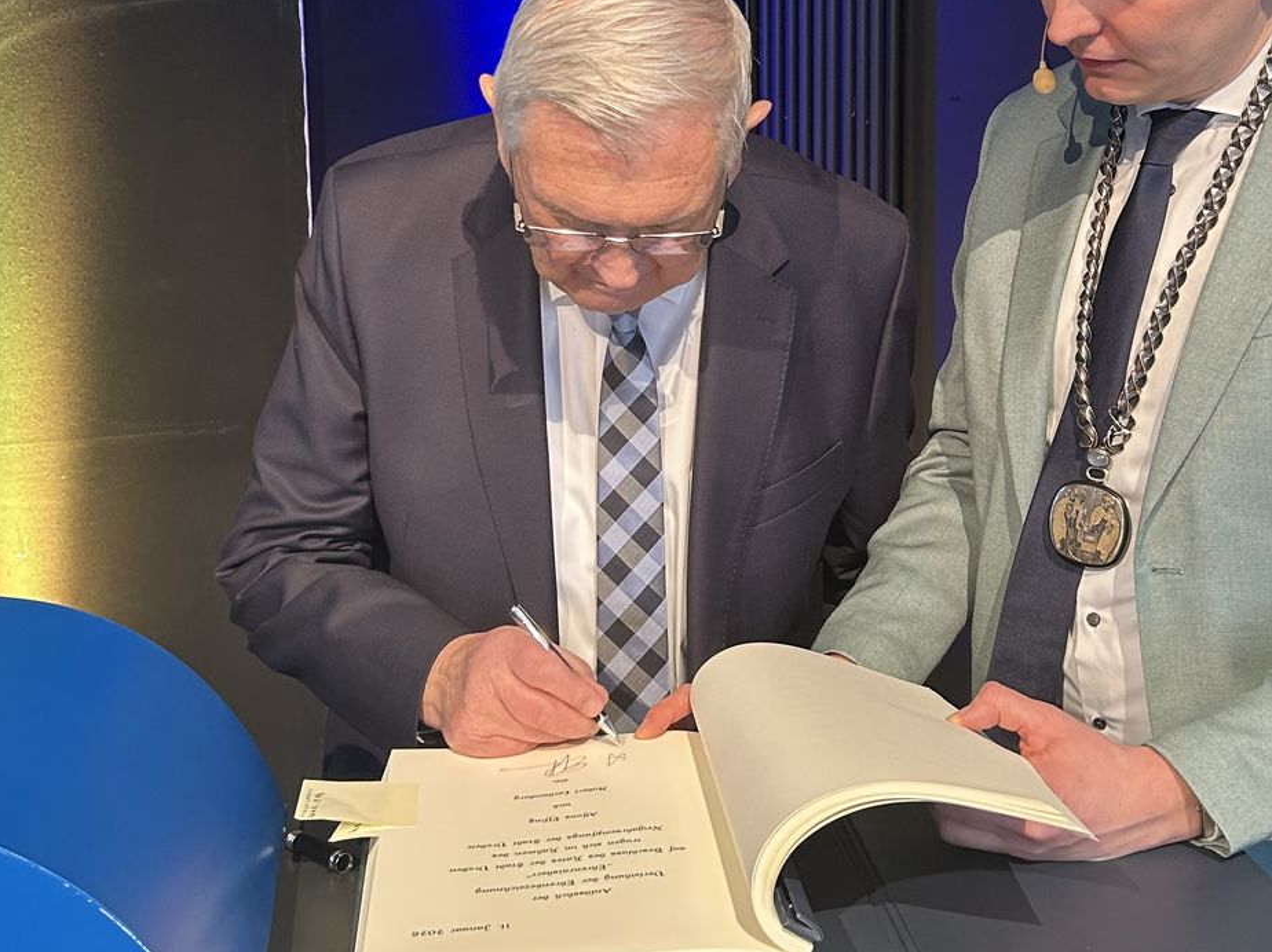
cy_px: 340
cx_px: 639
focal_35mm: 38
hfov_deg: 49.0
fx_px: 1396
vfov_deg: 37.4
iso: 160
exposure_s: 1/50
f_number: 1.5
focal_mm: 5.7
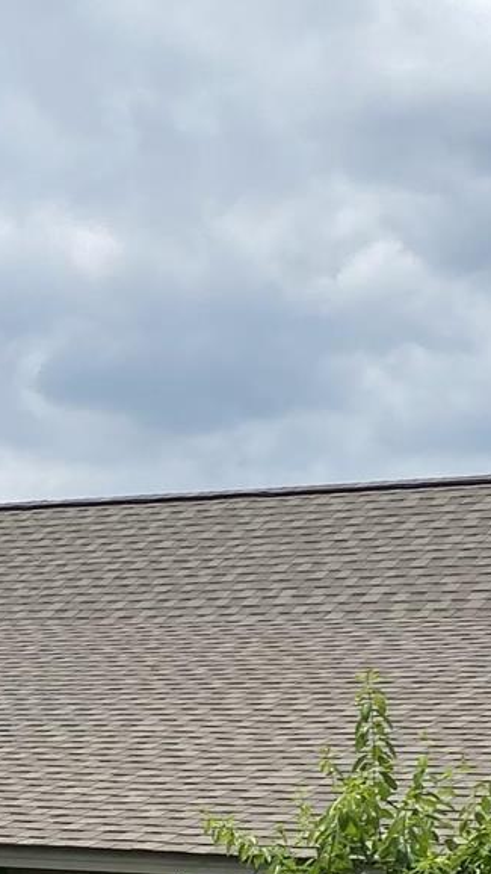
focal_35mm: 113
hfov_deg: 10.6
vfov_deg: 18.7
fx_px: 2616
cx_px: -56
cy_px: 724
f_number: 1.8
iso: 32
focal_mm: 4.25
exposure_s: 1/5495
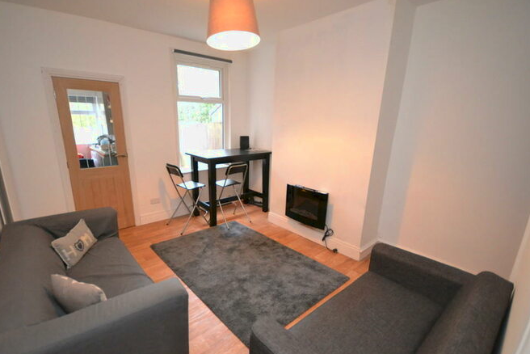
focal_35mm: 16
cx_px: 252
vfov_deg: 73.8
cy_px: 185
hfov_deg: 96.6
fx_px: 236
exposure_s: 1/60
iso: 3200
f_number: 4
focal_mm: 10
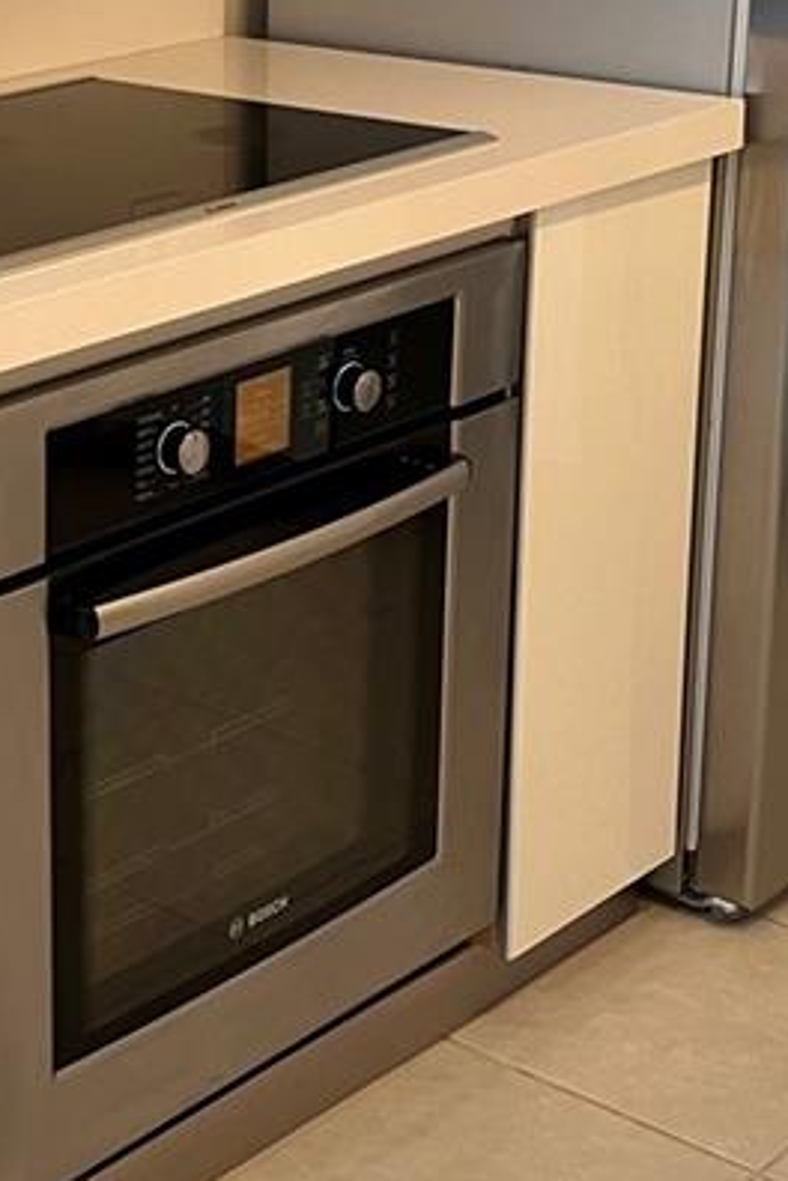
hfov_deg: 16.3
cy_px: 373
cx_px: -9
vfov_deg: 24.6
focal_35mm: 82
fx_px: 2692
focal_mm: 5.7
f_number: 1.5
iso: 160
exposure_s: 1/60
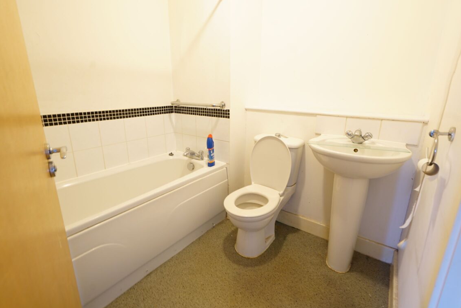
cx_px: 232
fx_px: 218
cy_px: 148
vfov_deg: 70.5
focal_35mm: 17
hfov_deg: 93.2
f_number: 5.6
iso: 500
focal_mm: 16
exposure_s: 1/5
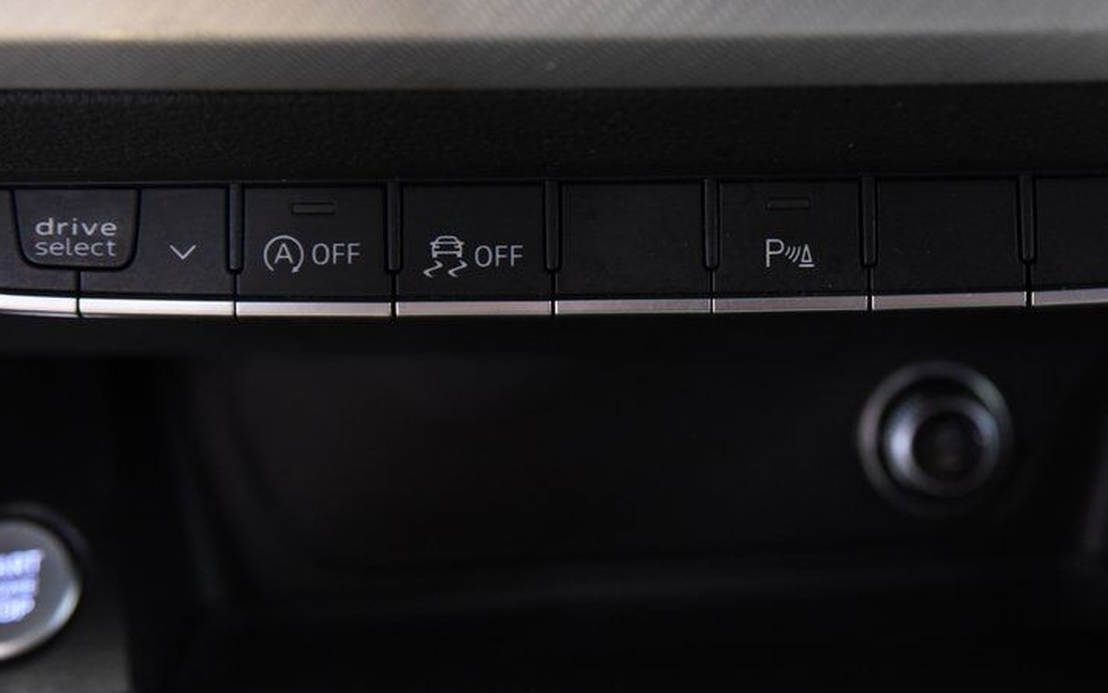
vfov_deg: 16.3
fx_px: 2416
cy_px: 349
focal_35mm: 80
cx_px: 735
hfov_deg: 25.7
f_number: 4
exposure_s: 1/15
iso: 4000
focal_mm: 55
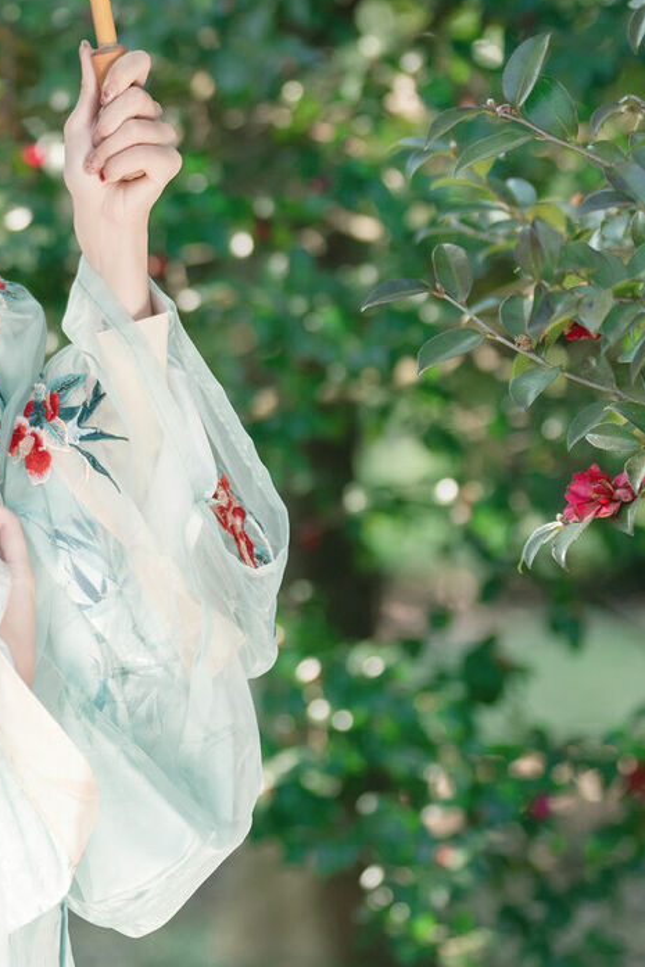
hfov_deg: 6.8
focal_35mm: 201
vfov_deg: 10.2
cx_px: -69
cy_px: 262
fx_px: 5399
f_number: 2.8
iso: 400
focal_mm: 89
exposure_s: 1/800
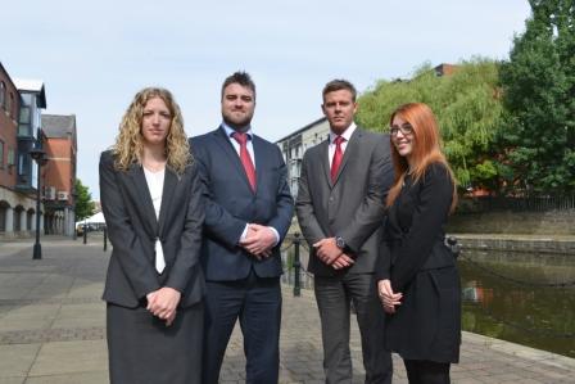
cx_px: 288
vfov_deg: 42.4
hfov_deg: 60.3
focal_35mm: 31
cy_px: 192
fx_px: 495
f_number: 8
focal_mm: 31
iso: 100
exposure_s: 1/160
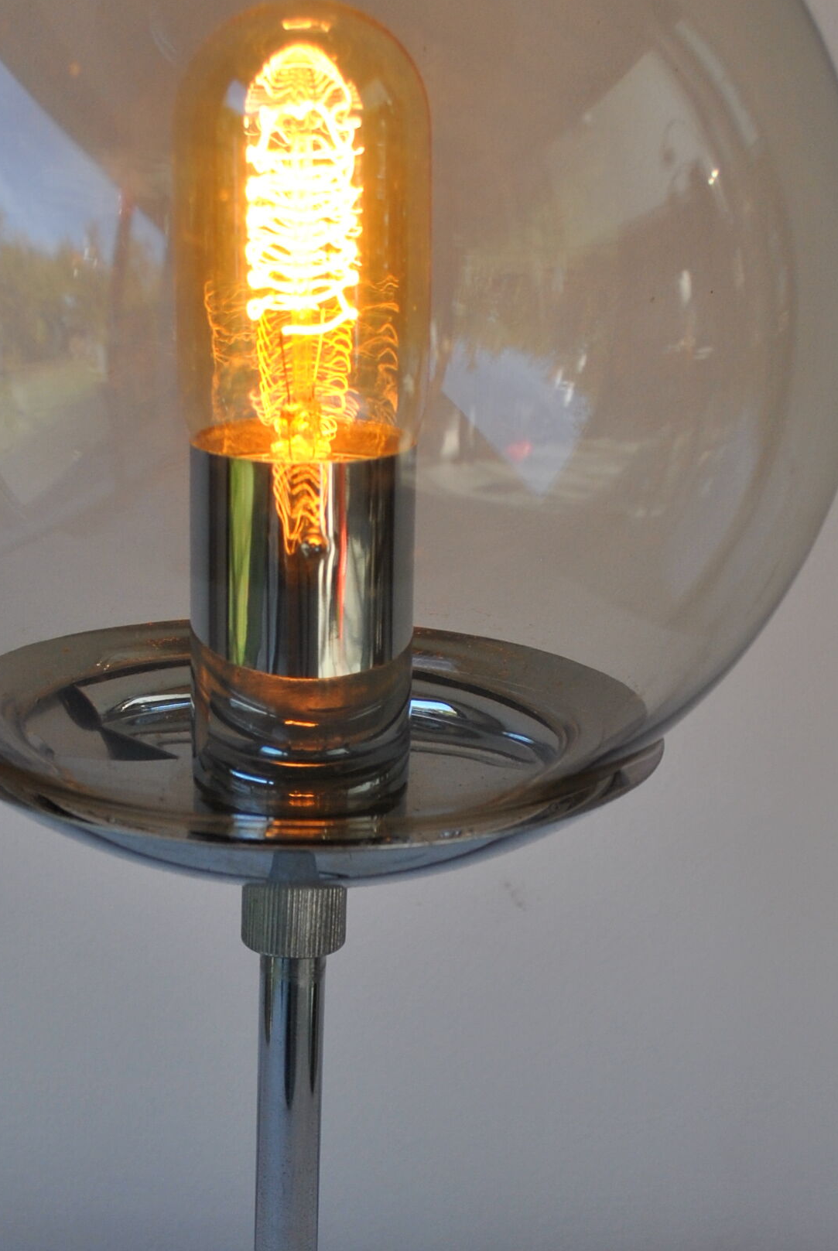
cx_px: 300
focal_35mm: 79
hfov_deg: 17.3
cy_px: 997
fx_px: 2749
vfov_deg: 25.2
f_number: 5.6
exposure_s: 1/125
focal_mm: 22
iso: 125
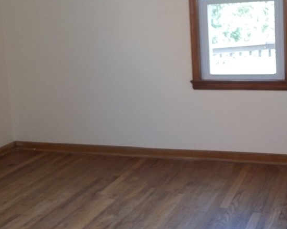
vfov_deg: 26.2
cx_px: 140
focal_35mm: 58
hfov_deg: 32.5
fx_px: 493
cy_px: 85
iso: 160
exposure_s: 1/40
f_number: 2.9
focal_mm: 5.7
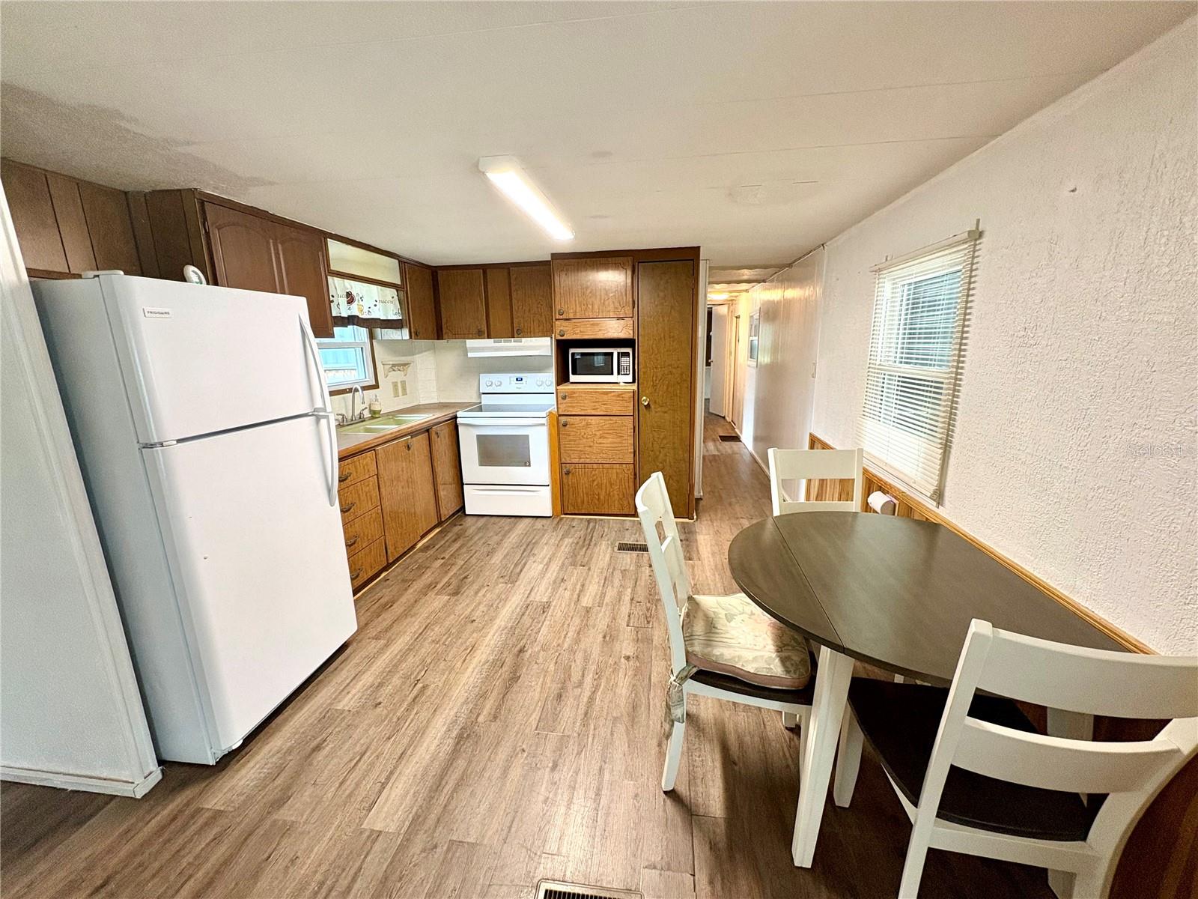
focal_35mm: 14
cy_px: 450
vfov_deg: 85.7
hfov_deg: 102.1
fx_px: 485
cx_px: 599
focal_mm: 2.22
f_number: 2.2
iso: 200
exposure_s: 1/60
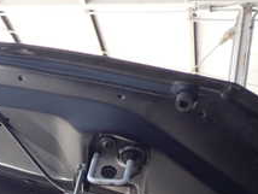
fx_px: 627
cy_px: 240
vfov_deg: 16.8
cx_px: -100
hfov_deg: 20.7
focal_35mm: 84
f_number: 2.3
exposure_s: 1/60
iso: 125
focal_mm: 5.4
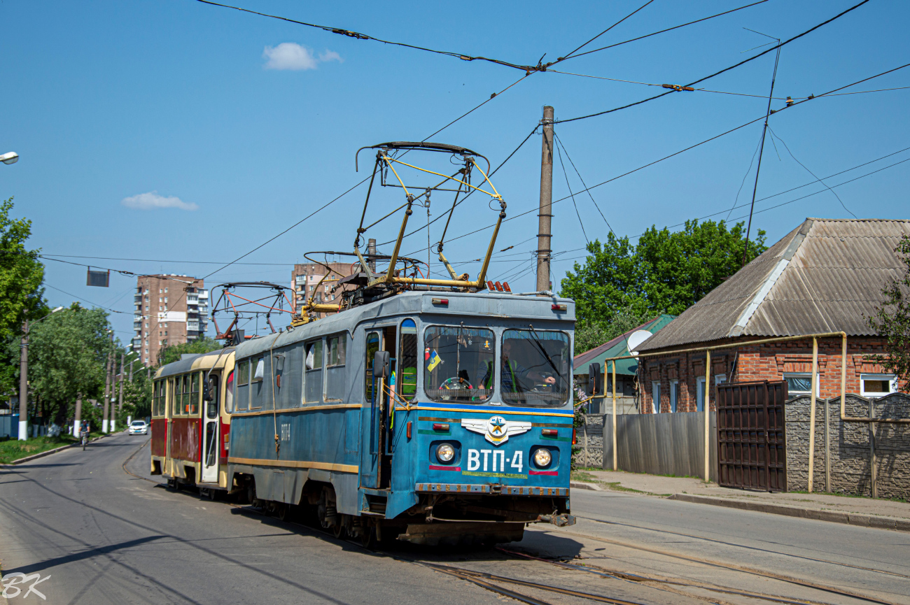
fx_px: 1819
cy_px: 302
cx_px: 455
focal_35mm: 72
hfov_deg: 28.1
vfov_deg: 18.9
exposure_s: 1/640
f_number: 5.6
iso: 100
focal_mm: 48
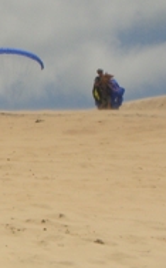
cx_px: -162
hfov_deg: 3.2
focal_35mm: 412
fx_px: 2991
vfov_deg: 5.1
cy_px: 14
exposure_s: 1/640
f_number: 7.4
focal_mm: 23.7
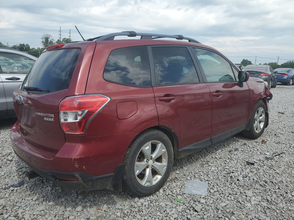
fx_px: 221
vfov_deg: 53.1
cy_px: 110
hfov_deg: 67.3
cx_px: 147
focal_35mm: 26
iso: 50
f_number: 1.5
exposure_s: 1/2500
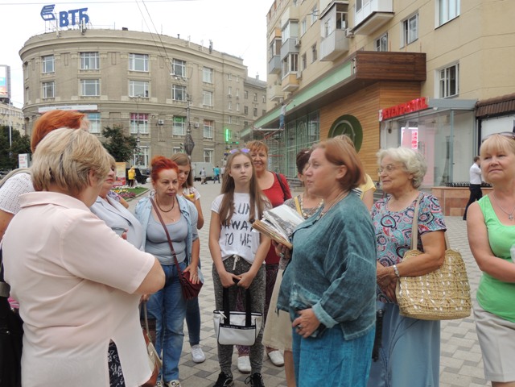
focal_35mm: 33
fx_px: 491
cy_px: 194
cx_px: 258
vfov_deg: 42.9
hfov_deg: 55.4
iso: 100
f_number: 3.2
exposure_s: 1/60
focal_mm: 5.8
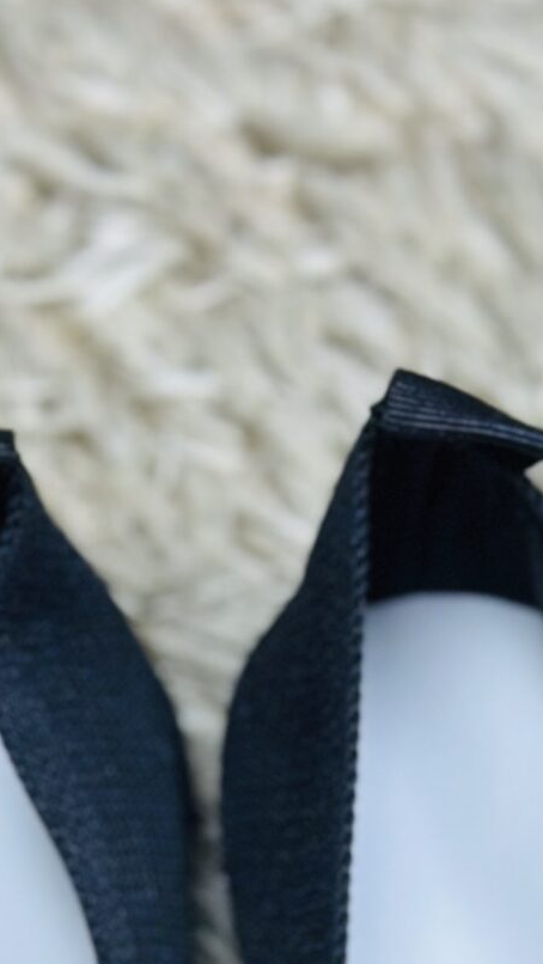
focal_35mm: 166
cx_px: 270
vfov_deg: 12.4
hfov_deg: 7.3
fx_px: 4245
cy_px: 1350
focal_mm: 6.86
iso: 100
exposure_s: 1/125
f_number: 1.78
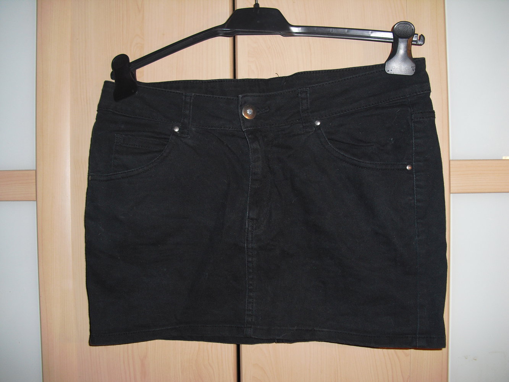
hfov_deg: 51.4
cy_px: 191
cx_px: 254
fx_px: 529
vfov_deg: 39.7
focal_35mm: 36
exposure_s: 1/60
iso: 100
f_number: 3.1
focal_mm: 6.3
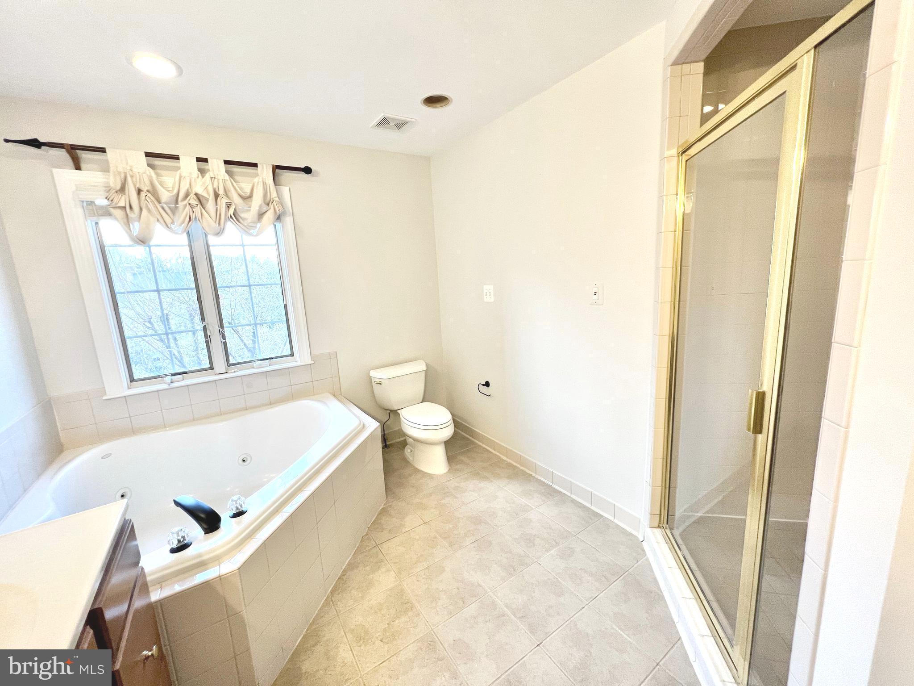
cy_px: 343
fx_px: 343
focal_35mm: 13
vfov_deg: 89.9
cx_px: 457
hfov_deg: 106.2
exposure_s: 1/120
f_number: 1.8
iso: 125
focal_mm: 1.57
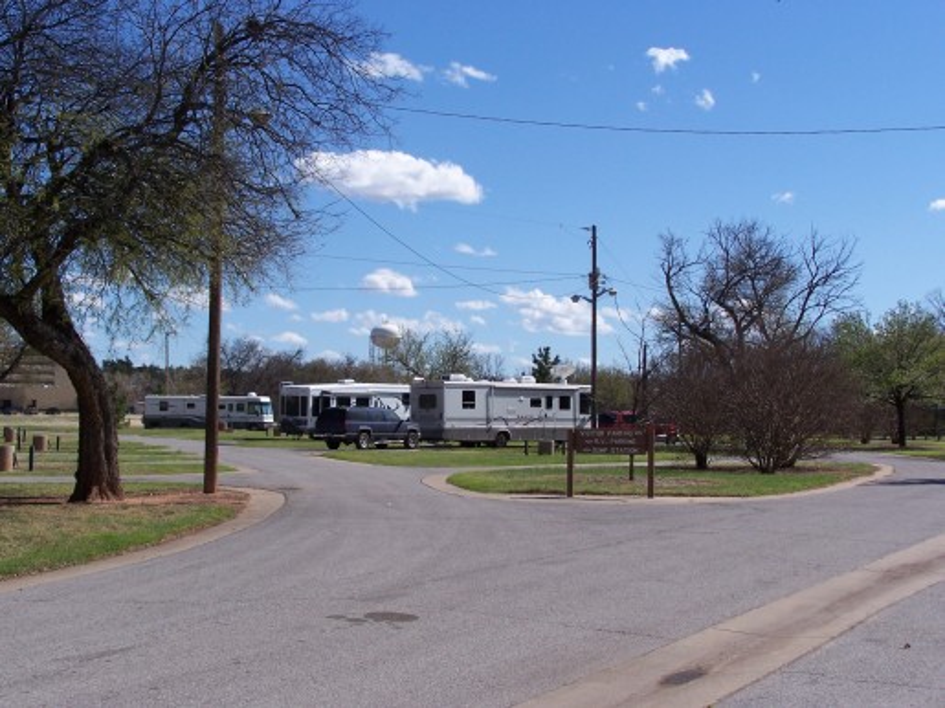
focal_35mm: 56
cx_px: 472
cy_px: 354
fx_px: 1528
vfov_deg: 26.1
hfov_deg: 34.4
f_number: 4.5
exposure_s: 1/1000
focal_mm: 9.3
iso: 80
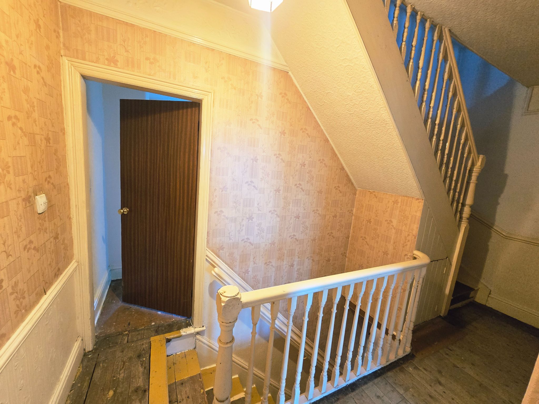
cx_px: 270
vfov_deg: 89.9
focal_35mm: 13
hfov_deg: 106.2
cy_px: 202
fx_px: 202
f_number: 2.2
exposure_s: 1/60
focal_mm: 2.2
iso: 800
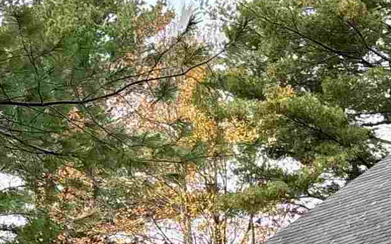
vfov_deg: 8.9
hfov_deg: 15.0
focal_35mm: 137
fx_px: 1460
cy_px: 511
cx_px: 378
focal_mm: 5.96
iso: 50
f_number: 1.6
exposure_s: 1/295
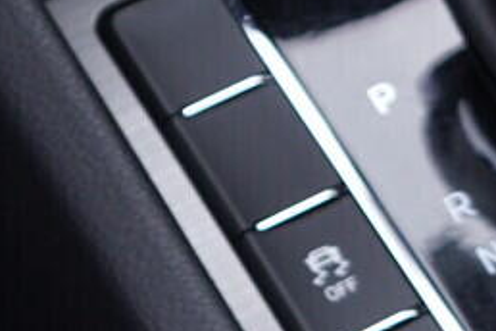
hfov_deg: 10.0
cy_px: -46
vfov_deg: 6.8
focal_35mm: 201
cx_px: 690
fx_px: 2769
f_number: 2.8
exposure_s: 1/40
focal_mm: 24
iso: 200
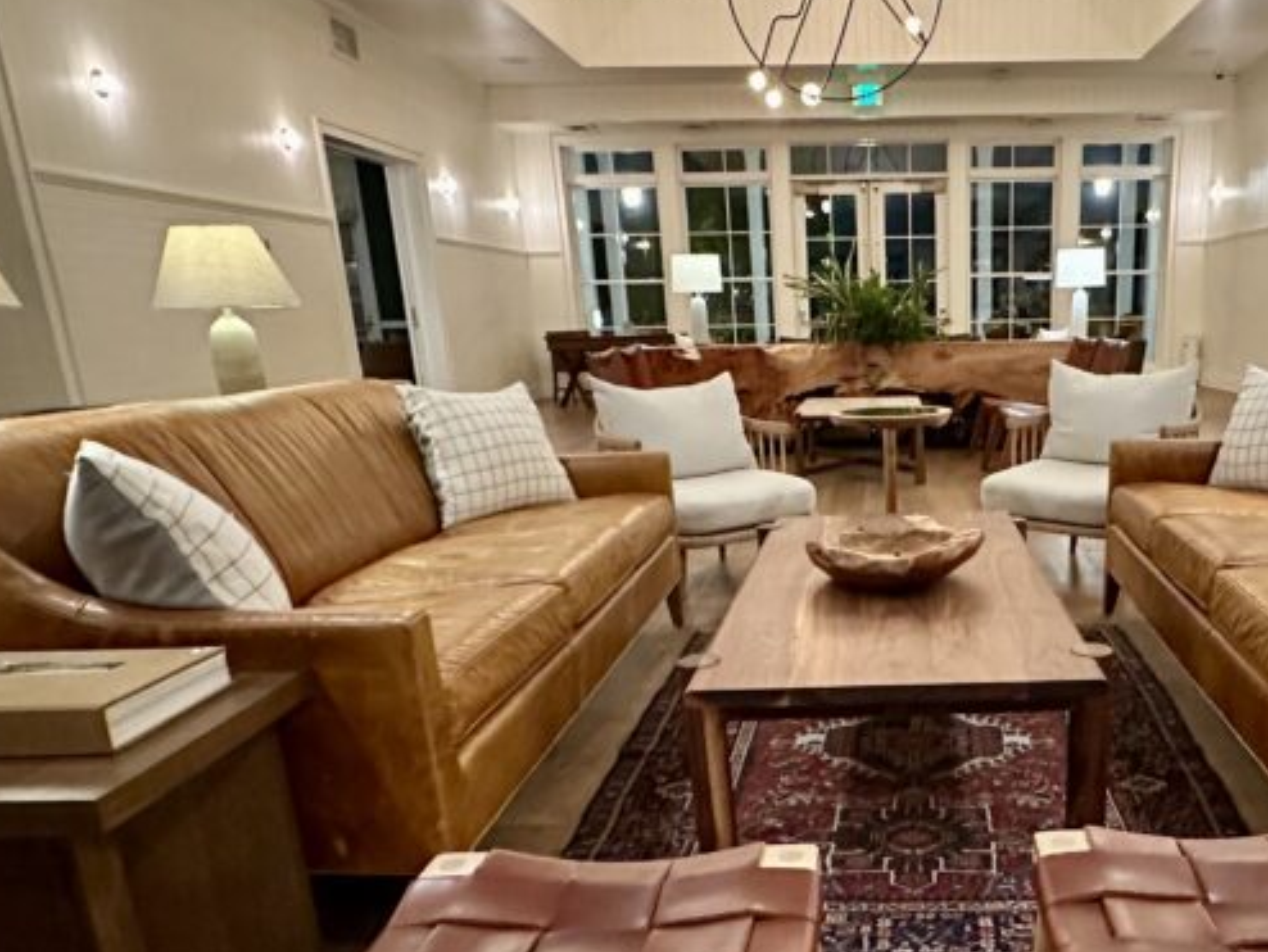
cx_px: 909
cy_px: 639
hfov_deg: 59.2
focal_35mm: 29
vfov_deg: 47.4
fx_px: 1063
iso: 1250
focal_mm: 2.22
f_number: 2.2
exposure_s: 1/30
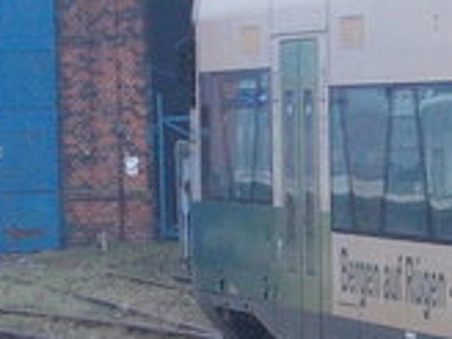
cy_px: 281
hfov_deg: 4.6
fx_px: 5549
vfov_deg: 3.5
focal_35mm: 425
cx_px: 554
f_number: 4.9
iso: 125
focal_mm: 10.3
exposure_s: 1/30
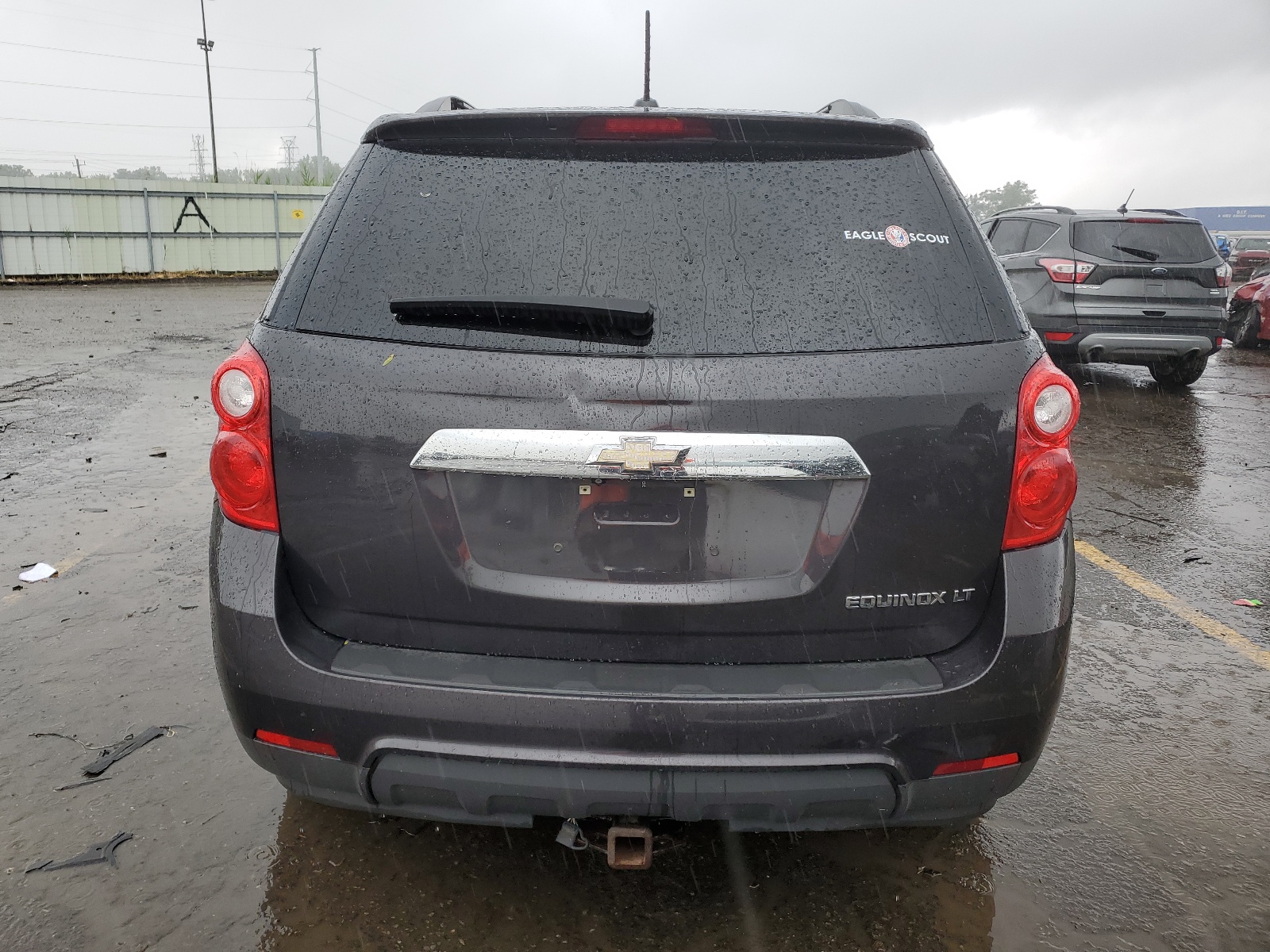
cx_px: 635
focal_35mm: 26
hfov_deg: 67.3
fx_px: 954
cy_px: 476
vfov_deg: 53.1
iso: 50
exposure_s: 1/256
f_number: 1.5
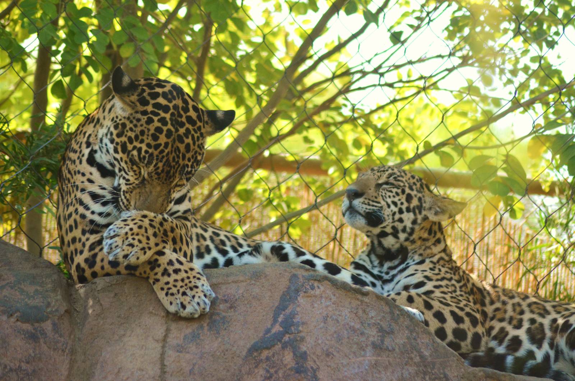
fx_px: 5739
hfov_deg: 5.7
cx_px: 288
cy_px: 190
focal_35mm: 360
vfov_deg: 3.8
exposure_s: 1/1000
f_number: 5
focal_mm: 240
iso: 720
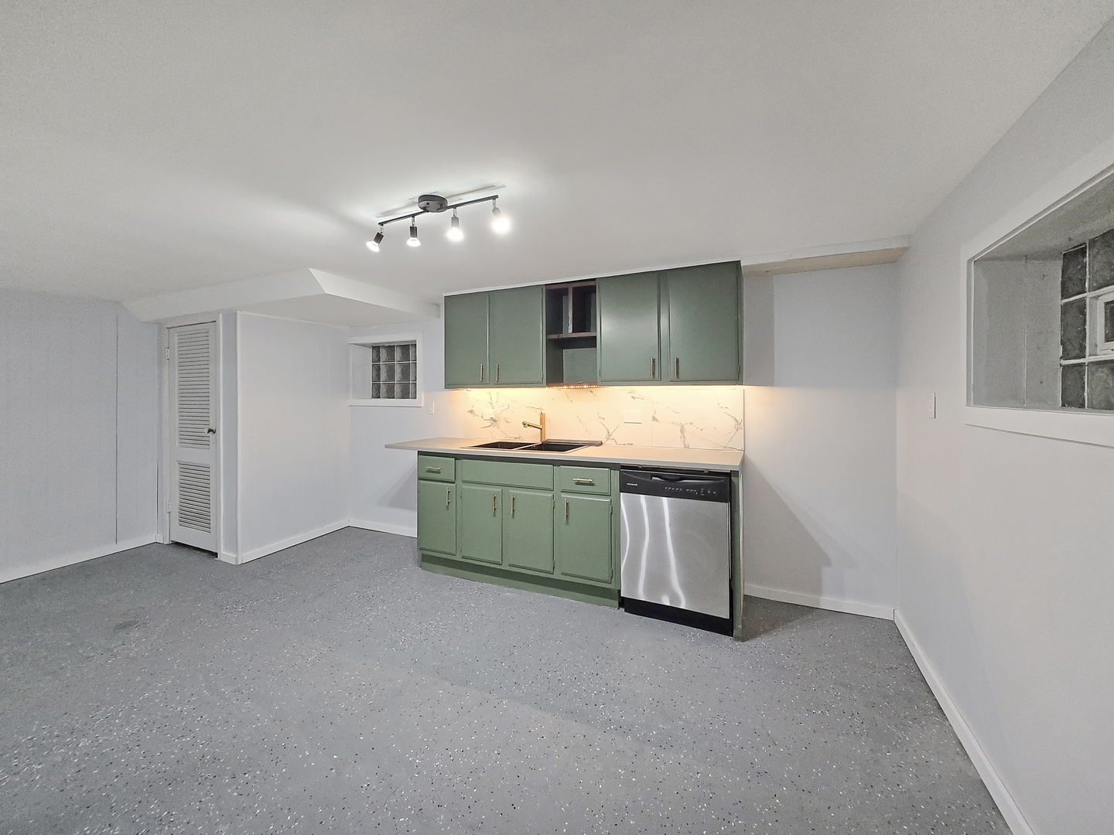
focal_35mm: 13
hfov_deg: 106.2
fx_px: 418
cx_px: 557
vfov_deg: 89.9
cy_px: 418
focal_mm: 1.7
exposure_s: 1/60
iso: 320
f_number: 2.2
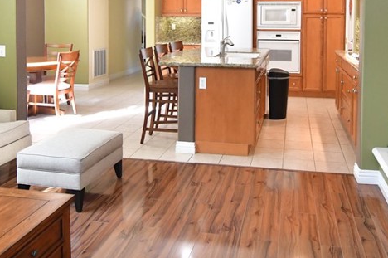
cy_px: 38
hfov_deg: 54.3
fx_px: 377
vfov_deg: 36.0
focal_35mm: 35
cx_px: 221
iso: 2000
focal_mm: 11
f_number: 4.5
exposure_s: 1/200
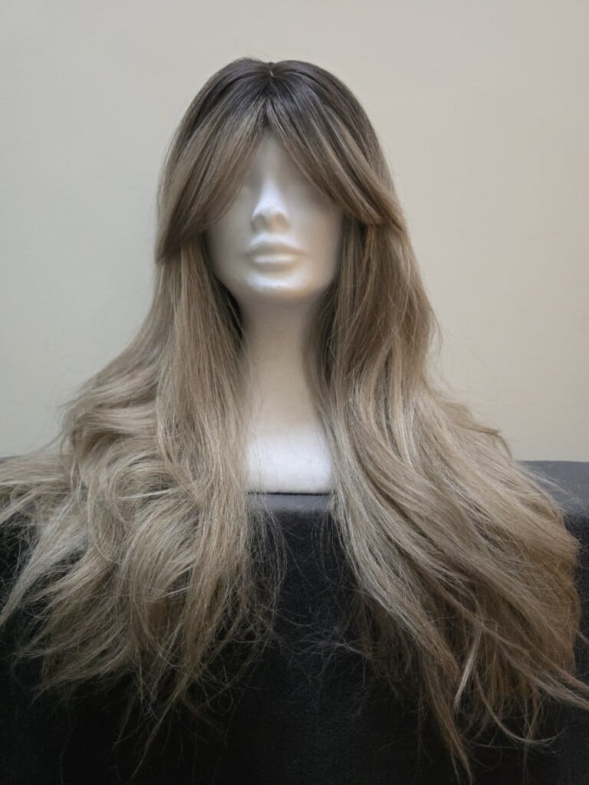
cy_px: 392
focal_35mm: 23
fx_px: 522
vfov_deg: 73.9
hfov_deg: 58.9
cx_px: 294
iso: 1000
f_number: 1.7
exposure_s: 1/100
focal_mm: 6.3
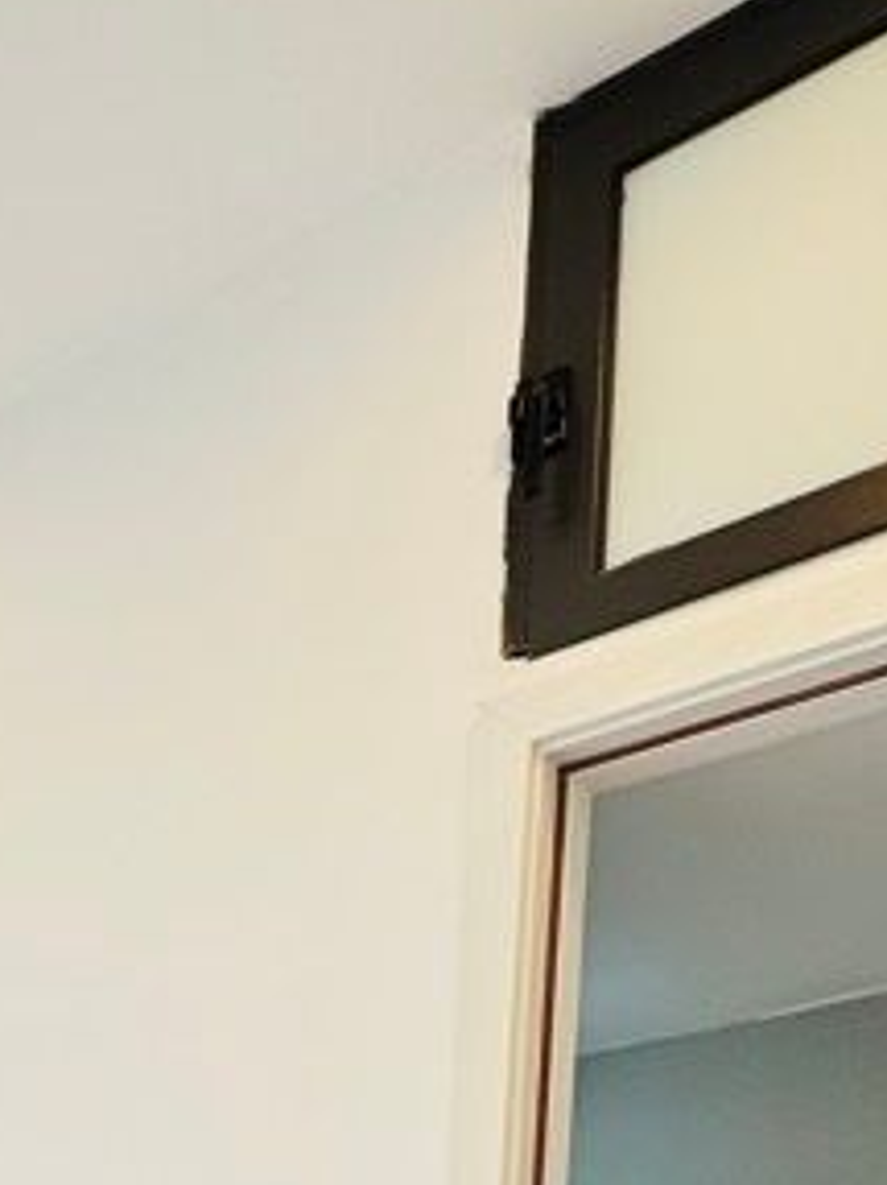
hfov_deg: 24.9
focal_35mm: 50
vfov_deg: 28.6
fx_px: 1710
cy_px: 1660
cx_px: -293
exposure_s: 1/109
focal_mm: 2.22
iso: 40
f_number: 2.2
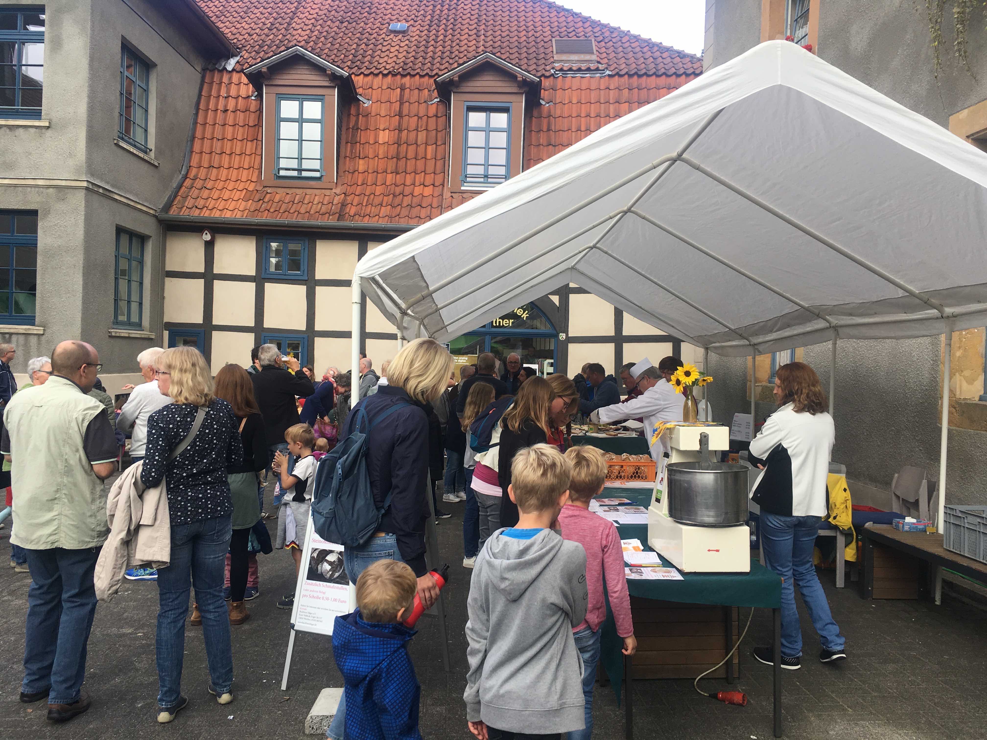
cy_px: 370
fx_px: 827
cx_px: 494
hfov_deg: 61.7
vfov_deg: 48.2
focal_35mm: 29
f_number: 2.2
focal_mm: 4.15
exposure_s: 1/207
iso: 25
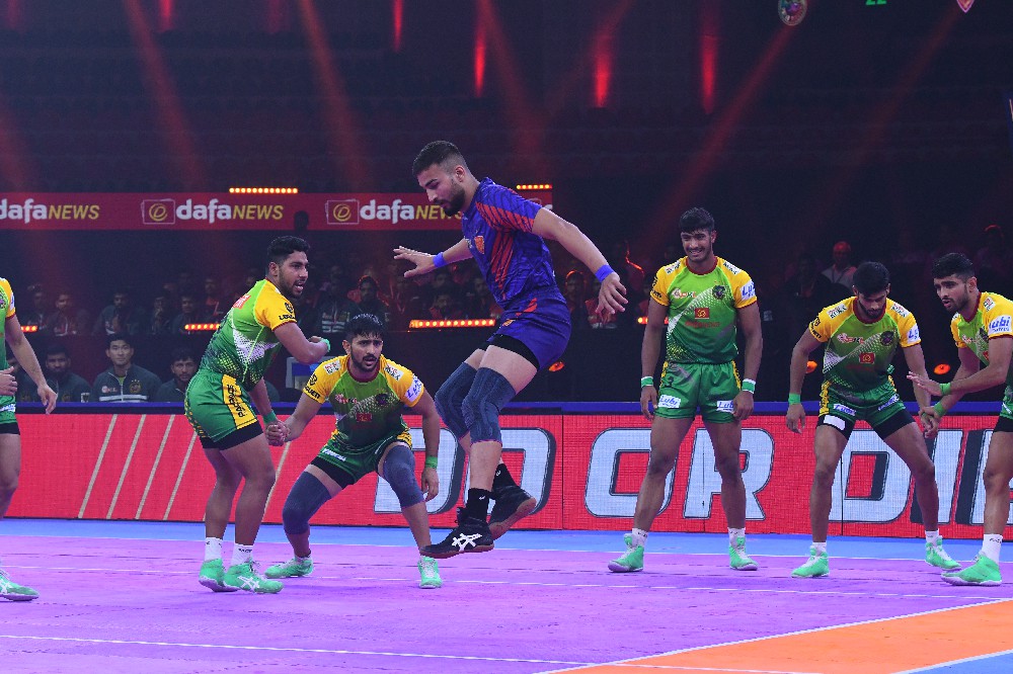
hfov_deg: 19.5
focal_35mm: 105
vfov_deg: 13.0
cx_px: 506
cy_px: 337
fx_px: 2953
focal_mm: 70
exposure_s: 1/1600
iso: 2000
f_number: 5.6
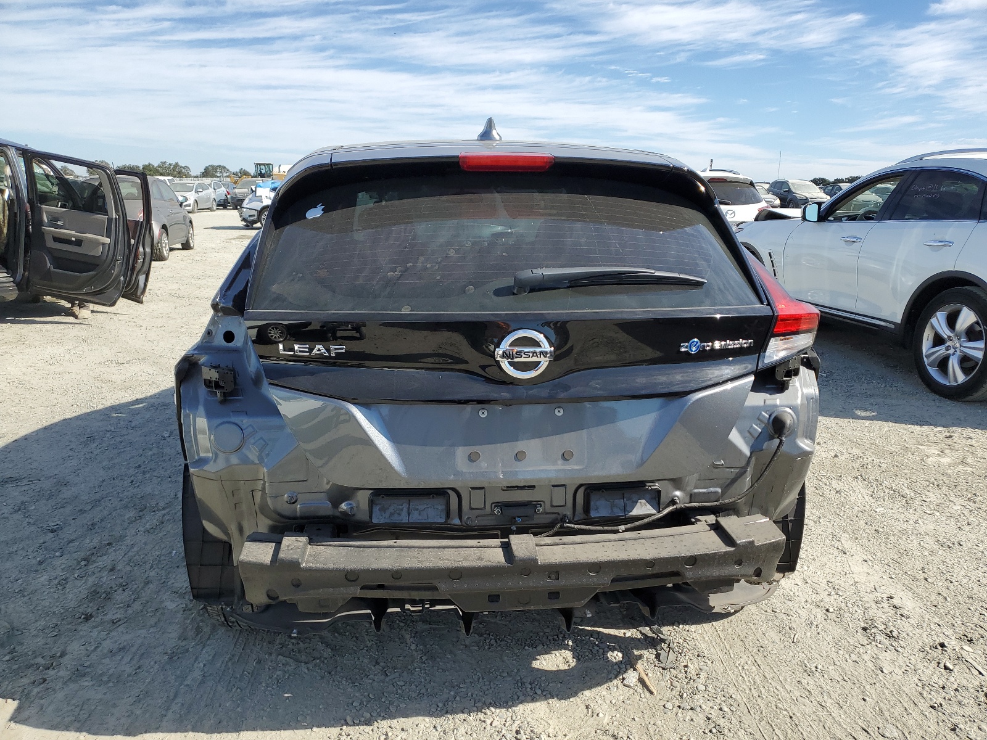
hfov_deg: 67.3
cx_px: 494
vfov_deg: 53.1
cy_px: 370
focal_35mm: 26
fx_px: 741
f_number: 1.5
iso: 50
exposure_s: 1/2500
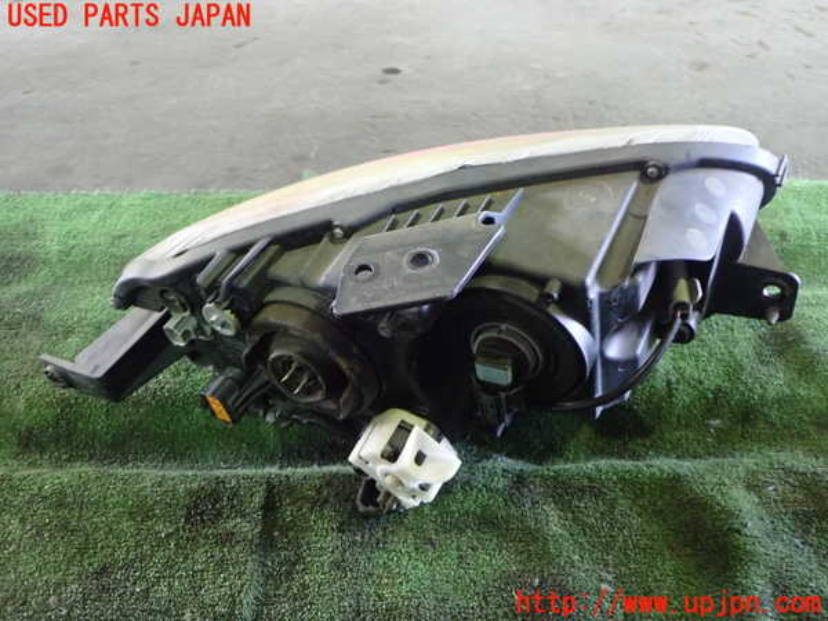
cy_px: 310
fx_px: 718
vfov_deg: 46.8
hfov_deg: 60.0
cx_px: 414
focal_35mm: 30
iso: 1250
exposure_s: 1/30
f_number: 2.3
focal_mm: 5.5
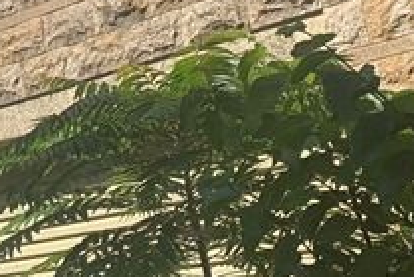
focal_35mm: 124
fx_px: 1428
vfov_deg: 10.8
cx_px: -390
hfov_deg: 14.1
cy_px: -77
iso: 25
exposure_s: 1/2545
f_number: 1.8
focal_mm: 4.25
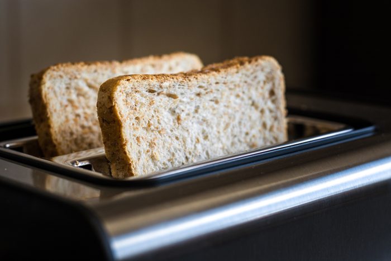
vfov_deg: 18.2
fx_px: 815
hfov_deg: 27.0
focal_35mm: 75
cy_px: 130
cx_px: 196
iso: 320
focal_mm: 50
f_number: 4.5
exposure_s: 1/60
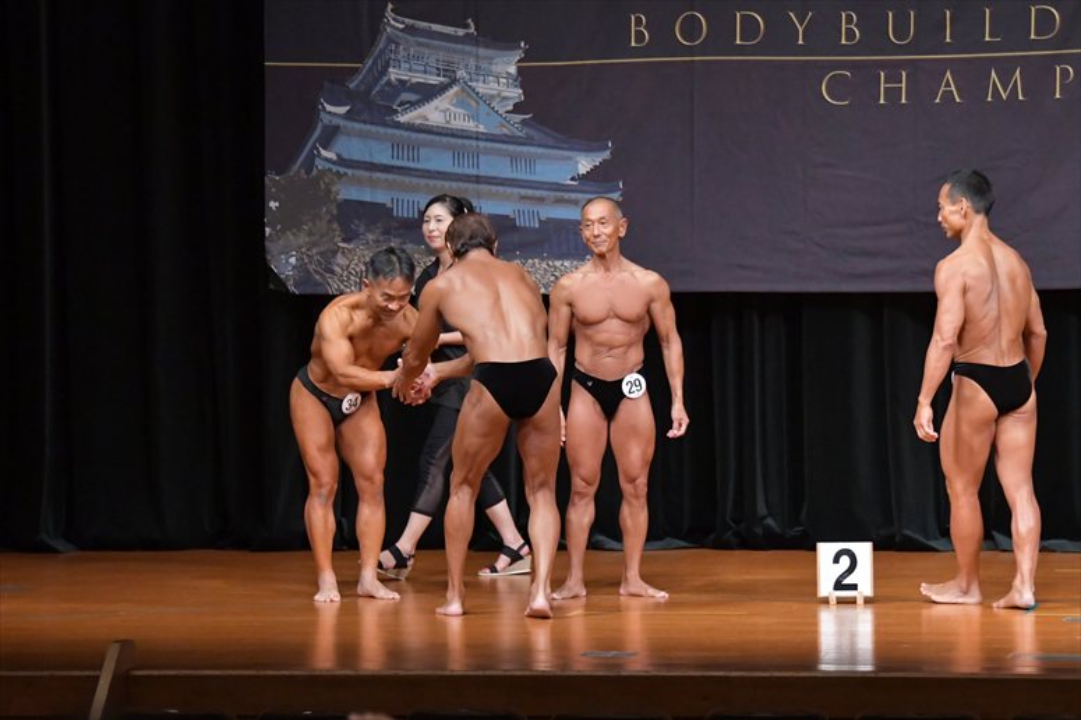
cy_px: 360
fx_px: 6063
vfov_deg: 6.8
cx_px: 540
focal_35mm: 202
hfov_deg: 10.2
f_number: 5.6
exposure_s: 1/400
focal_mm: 135
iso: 6400
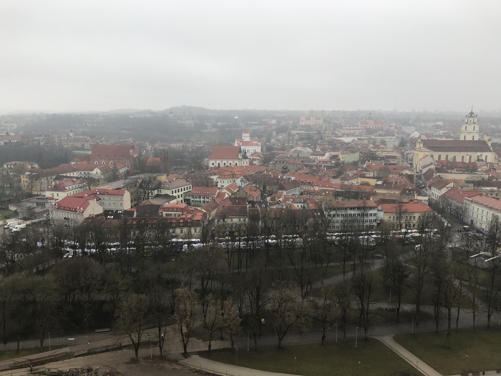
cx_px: 250
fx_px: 405
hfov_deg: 63.4
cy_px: 188
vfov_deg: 49.7
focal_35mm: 28
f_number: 1.8
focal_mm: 3.99
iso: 20
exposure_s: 1/152
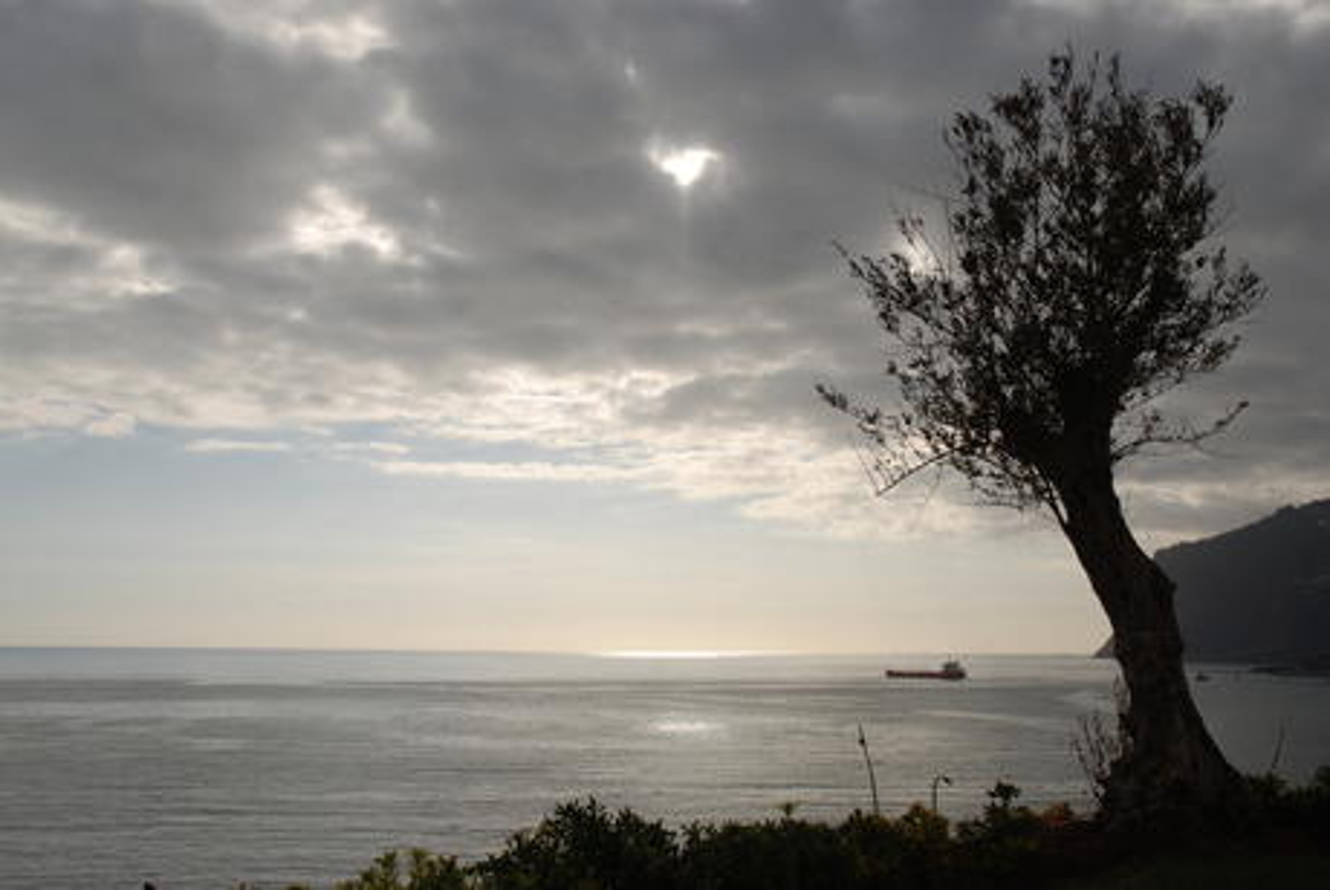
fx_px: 1387
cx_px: 665
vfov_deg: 35.6
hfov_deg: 51.2
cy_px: 445
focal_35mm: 38
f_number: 11
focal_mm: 25
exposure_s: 1/320
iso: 100
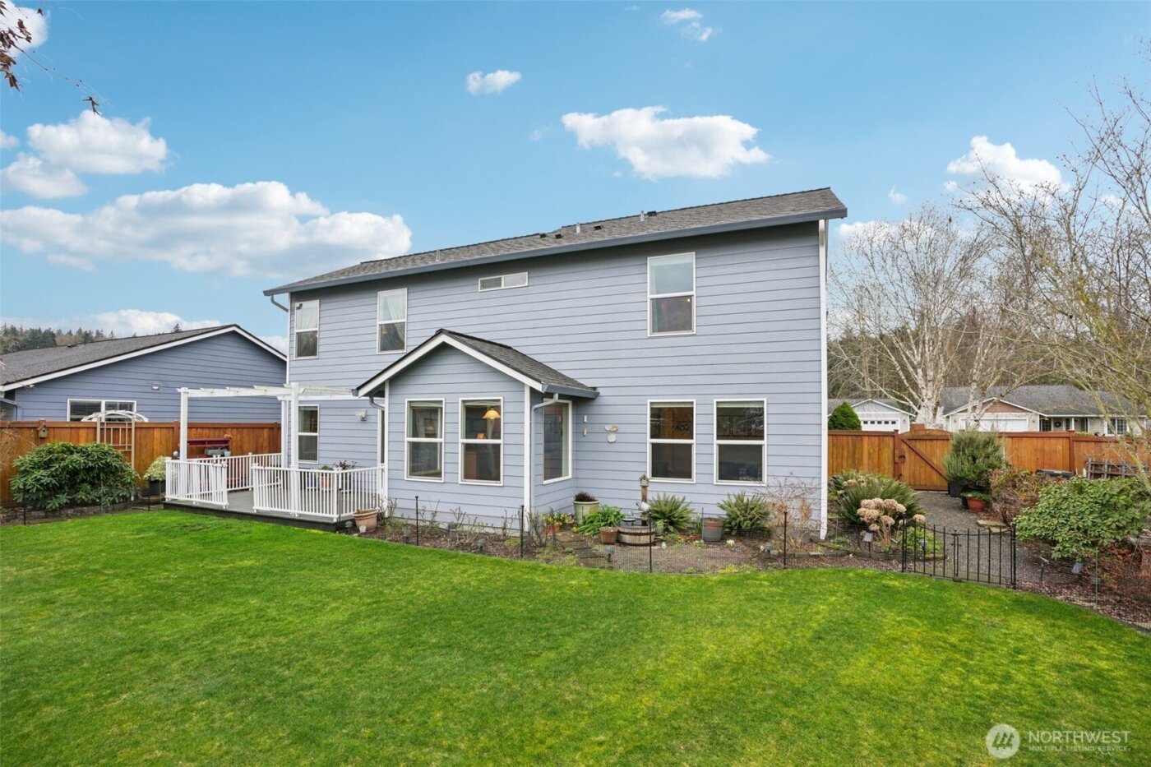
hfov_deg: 96.7
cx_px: 576
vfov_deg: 73.7
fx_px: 511
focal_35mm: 16
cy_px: 384
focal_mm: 16
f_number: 11
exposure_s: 1/30
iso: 100
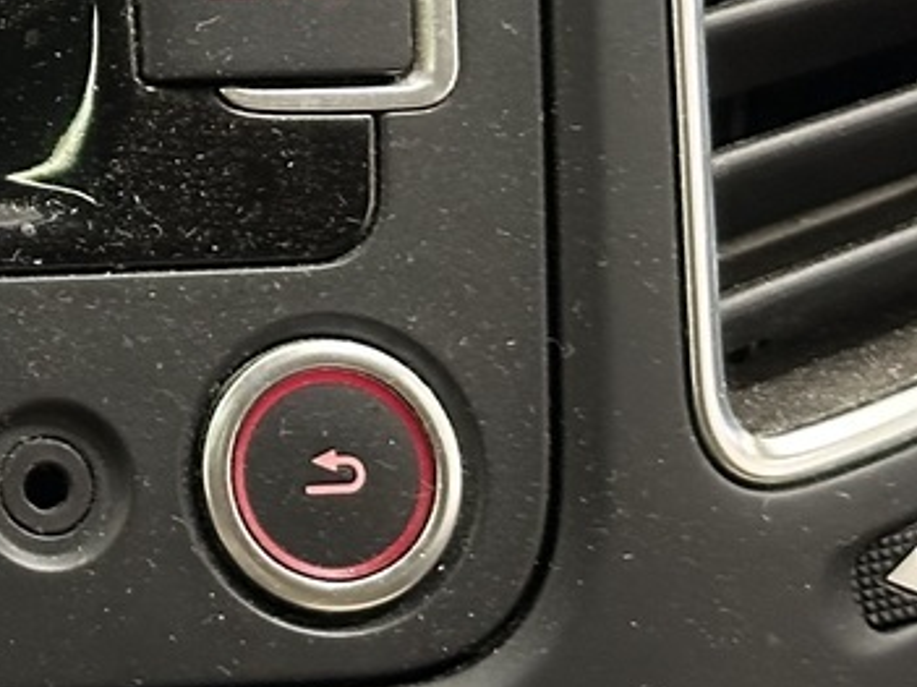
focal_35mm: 197
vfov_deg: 7.5
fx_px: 5217
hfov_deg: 9.5
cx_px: -836
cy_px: -63
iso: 400
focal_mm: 6.86
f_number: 1.78
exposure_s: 1/37
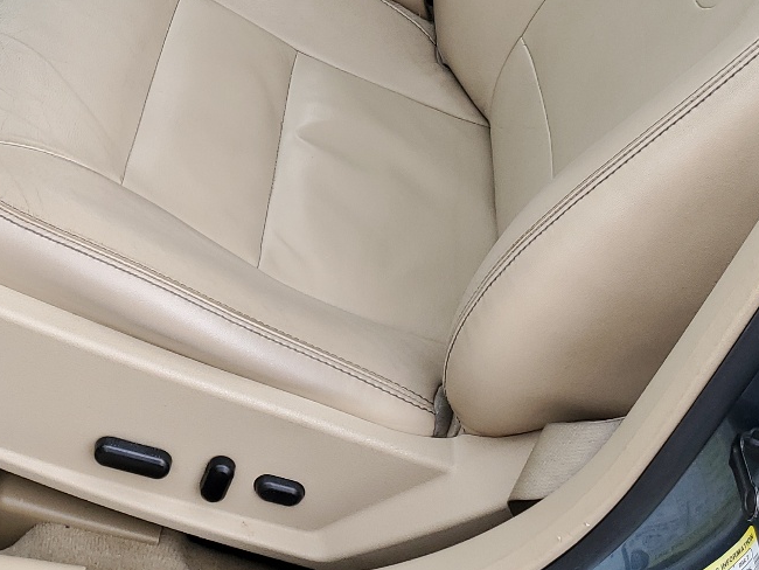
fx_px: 1404
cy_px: -96
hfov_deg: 29.9
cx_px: 211
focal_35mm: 64
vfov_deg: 21.5
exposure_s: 1/323
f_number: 1.5
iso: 50
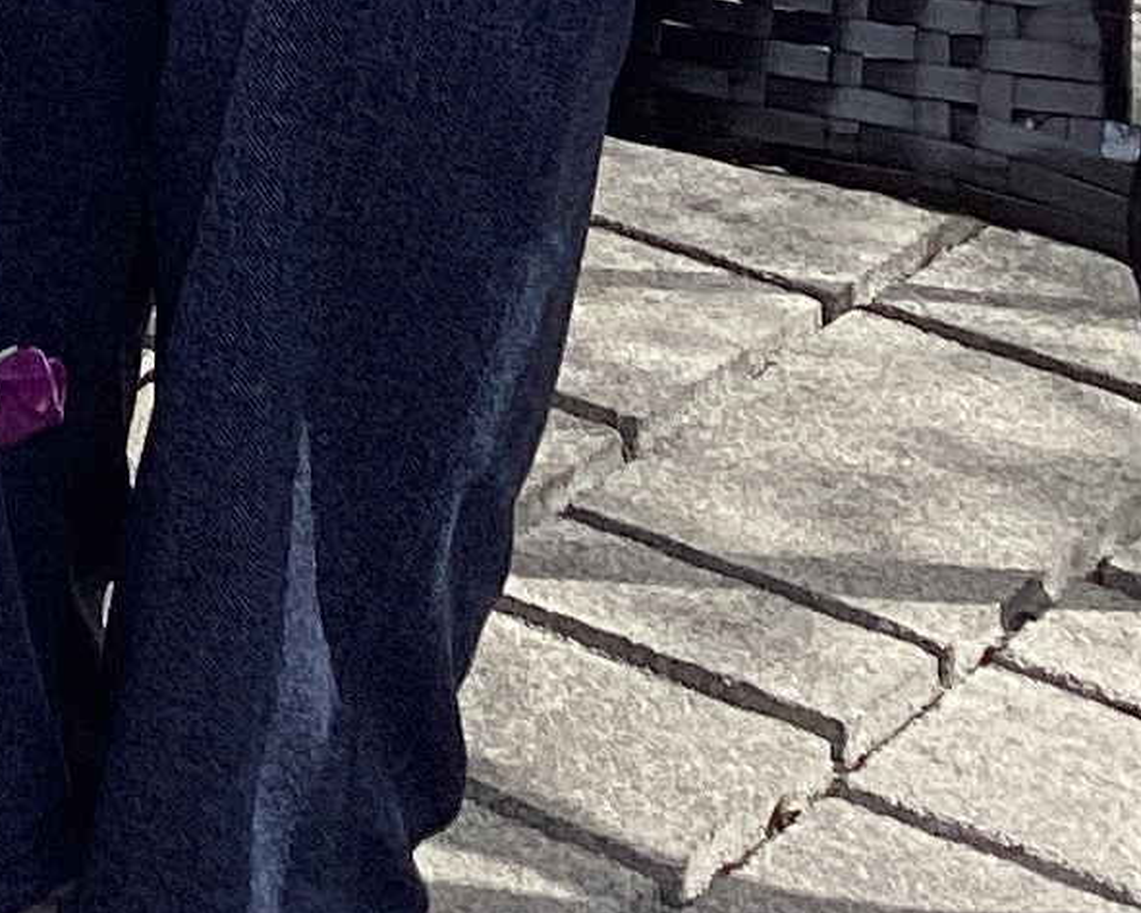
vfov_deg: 8.7
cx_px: -739
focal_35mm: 167
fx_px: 5640
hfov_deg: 11.0
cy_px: -1025
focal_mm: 3.3
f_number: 2.4
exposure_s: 1/1018
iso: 25
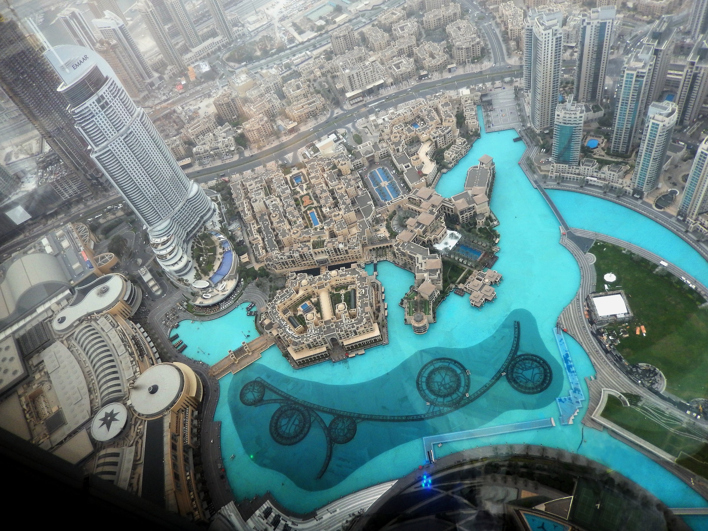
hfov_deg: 69.4
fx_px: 511
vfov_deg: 54.9
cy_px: 266
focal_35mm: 25
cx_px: 354
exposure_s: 1/125
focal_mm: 4.5
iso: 125
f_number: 3.4
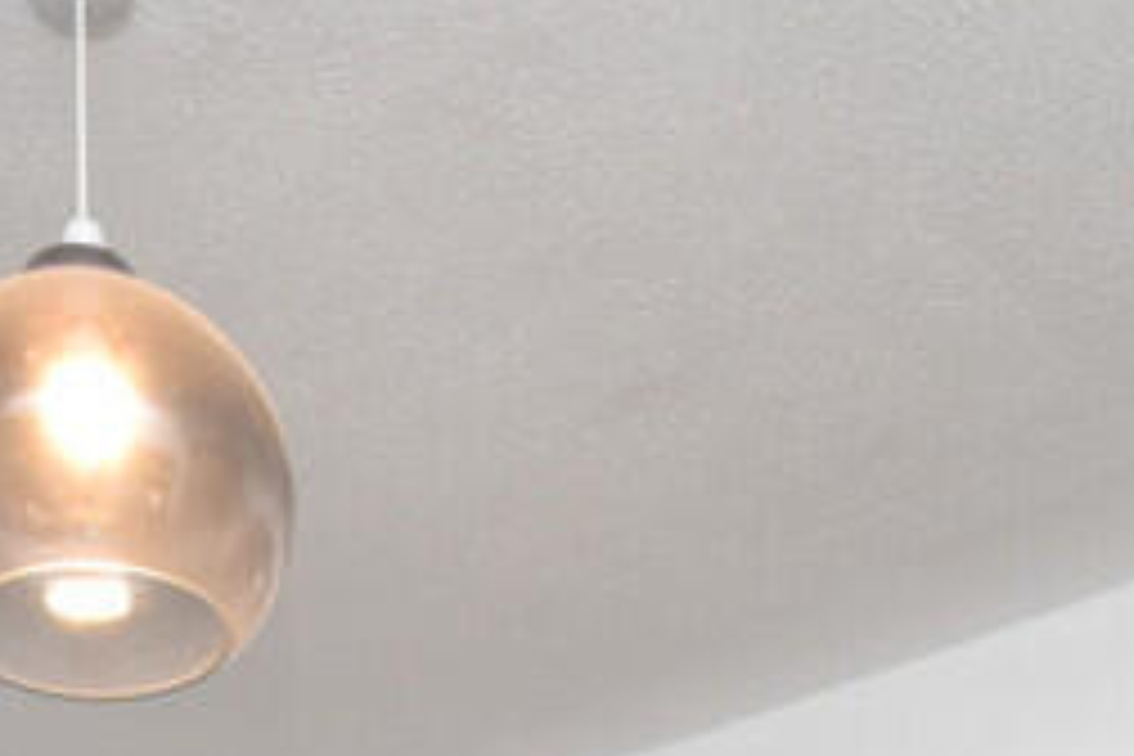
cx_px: 459
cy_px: 1492
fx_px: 1921
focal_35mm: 61
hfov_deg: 32.8
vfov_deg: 16.9
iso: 1600
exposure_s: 1/60
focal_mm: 10
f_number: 10
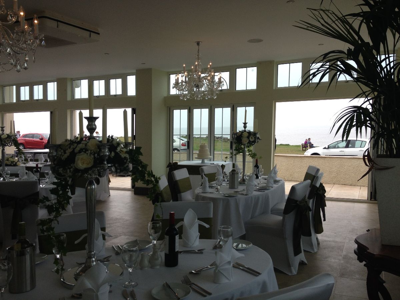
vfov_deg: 40.7
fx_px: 404
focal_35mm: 35
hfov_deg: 52.6
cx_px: 200
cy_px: 150
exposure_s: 1/876
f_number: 2.4
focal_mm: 4.28
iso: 50
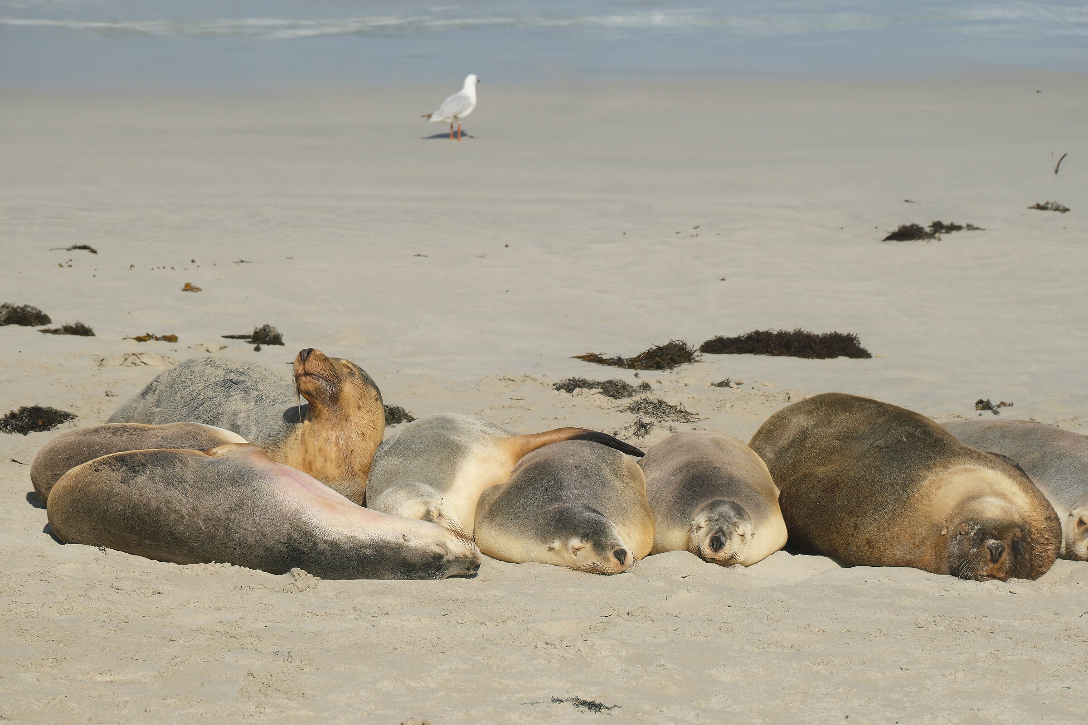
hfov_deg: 7.2
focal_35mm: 287
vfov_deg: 4.8
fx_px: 8673
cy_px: 362
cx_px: 544
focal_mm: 191.6
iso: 160
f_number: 8
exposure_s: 1/500
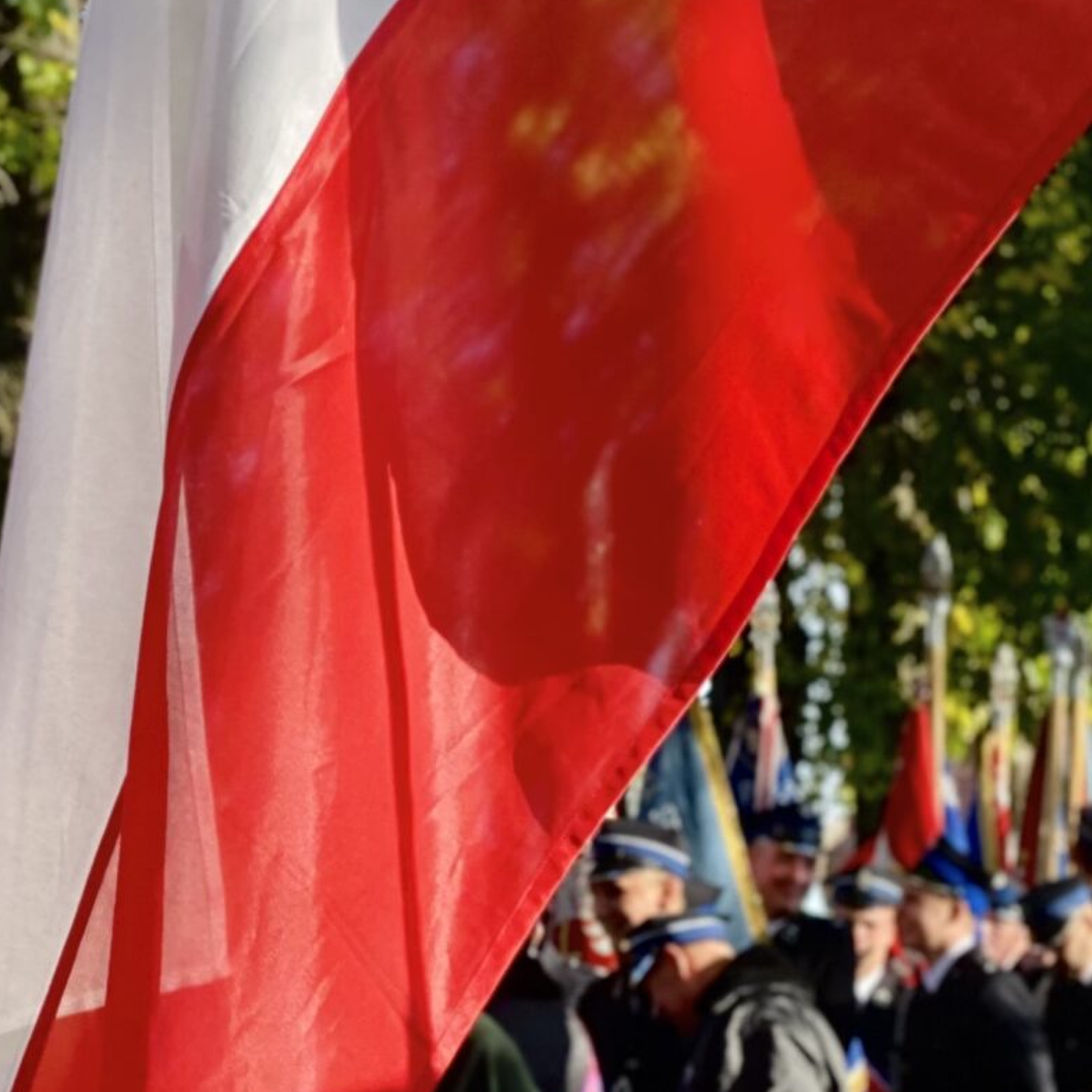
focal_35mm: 150
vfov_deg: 11.6
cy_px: 414
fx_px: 5354
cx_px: 247
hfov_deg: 11.6
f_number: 2
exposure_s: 1/247
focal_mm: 6
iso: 20
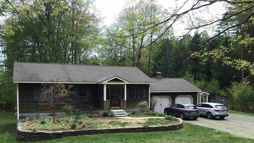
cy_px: 96
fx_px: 229
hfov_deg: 58.0
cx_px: 127
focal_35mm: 34
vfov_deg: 34.3
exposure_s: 1/433
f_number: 2.4
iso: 25
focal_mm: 3.3
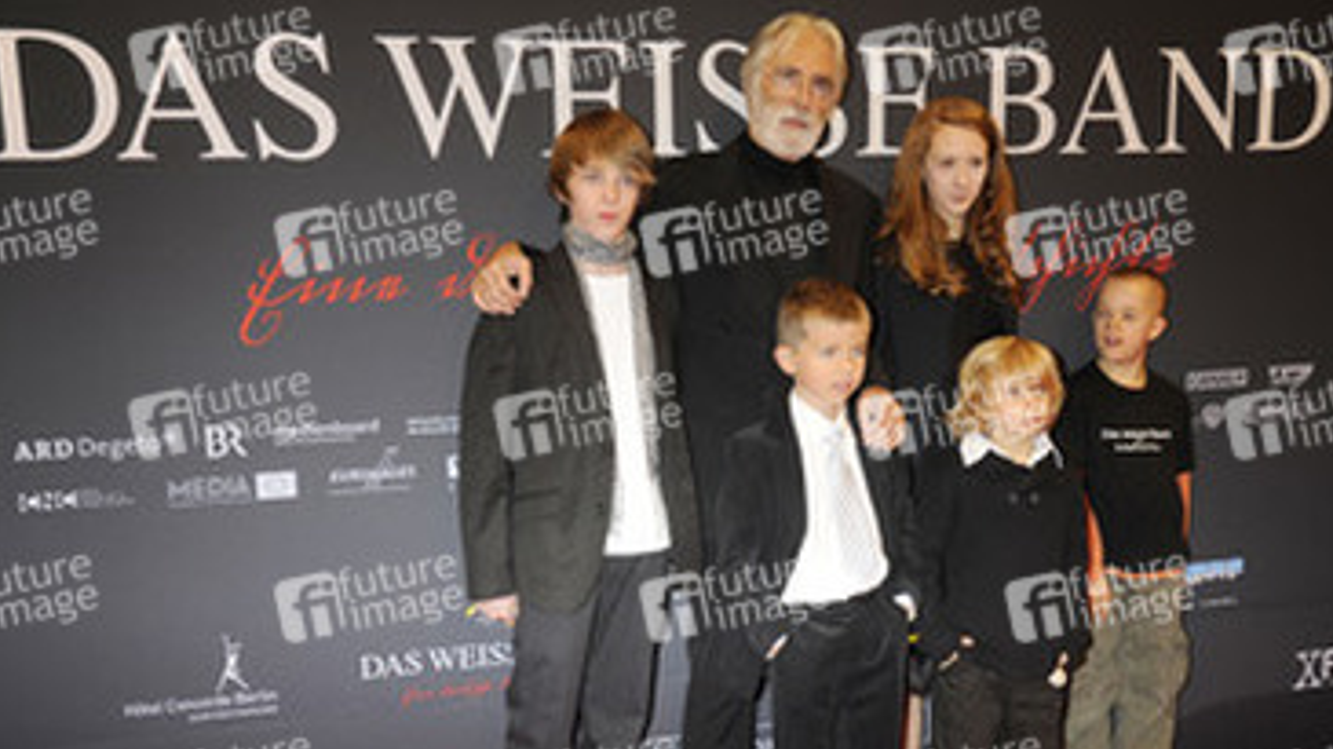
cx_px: 637
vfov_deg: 26.9
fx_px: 1555
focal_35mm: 44
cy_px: 508
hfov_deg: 46.4
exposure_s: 1/160
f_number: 6.3
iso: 640
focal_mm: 34
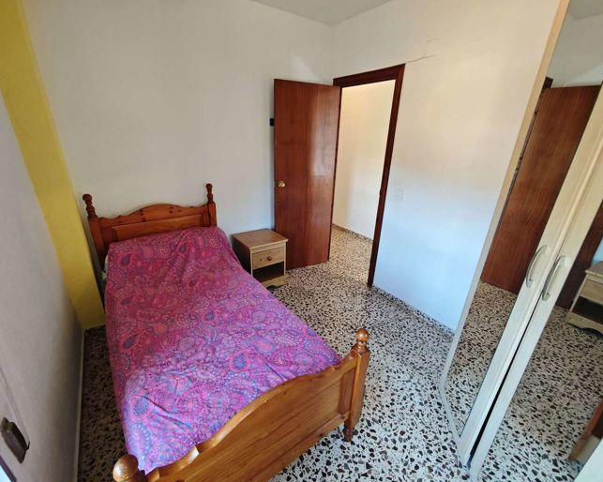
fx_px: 268
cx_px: 301
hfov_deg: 96.8
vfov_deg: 84.0
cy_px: 247
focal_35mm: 15
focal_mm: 2.16
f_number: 2.2
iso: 500
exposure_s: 1/50
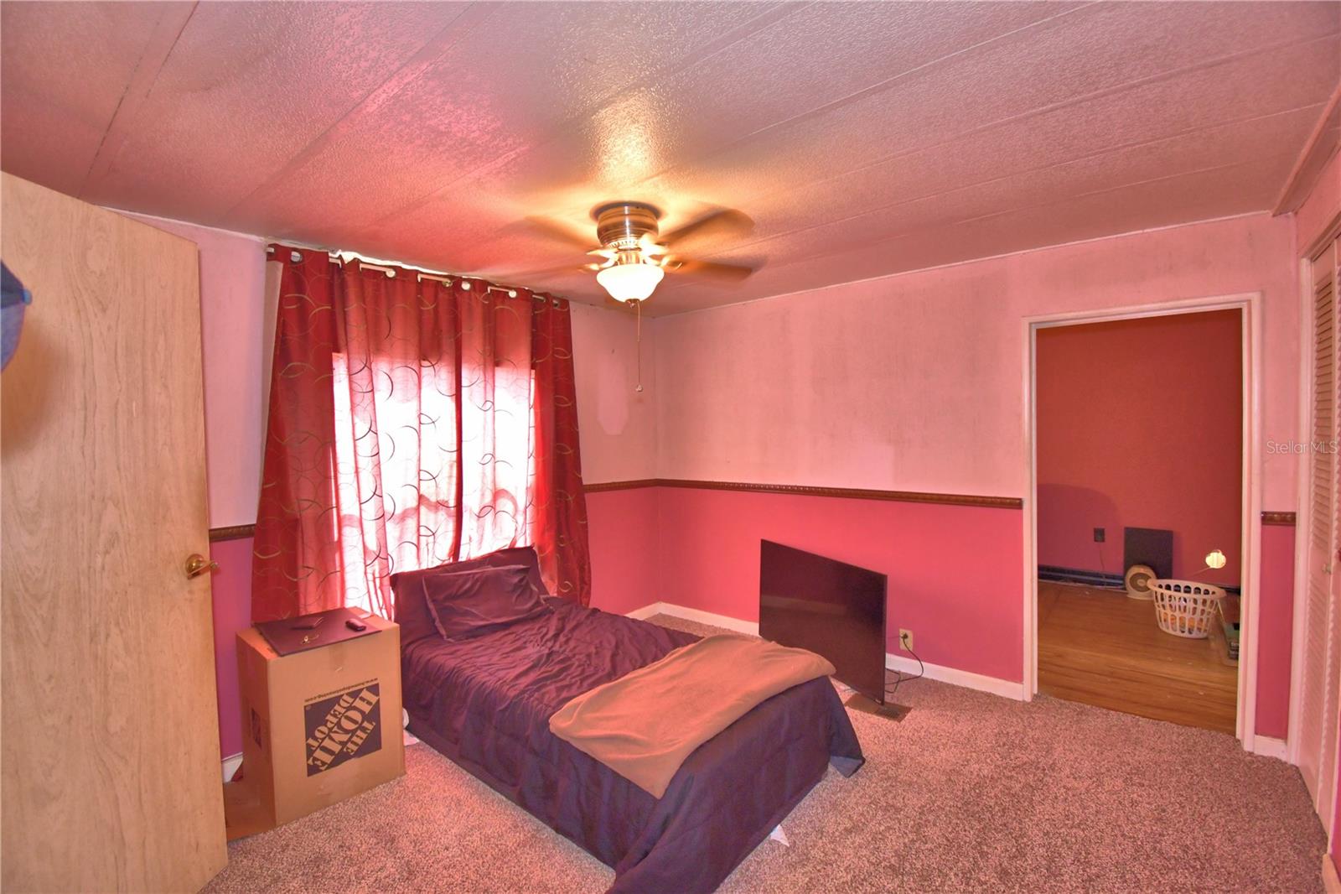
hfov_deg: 100.4
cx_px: 670
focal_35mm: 15
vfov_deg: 77.3
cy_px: 447
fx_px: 559
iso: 720
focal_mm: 10
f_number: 4.5
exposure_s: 1/30
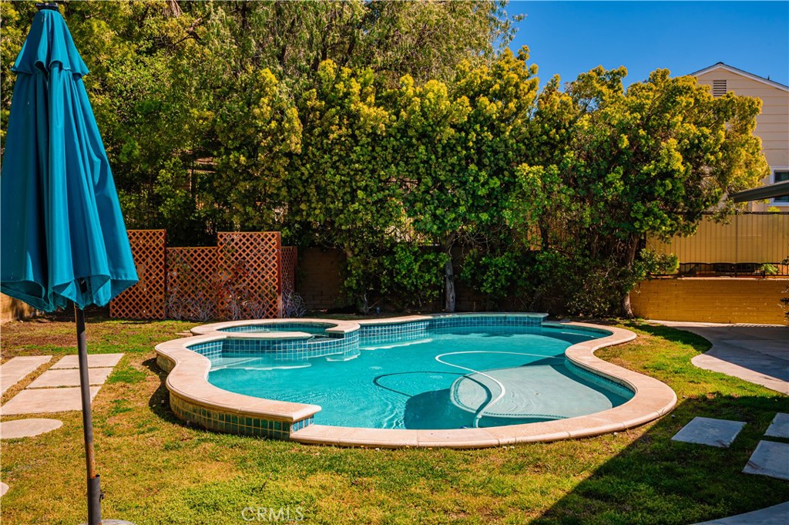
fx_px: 657
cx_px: 394
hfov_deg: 62.0
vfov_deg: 43.5
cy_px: 262
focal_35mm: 30
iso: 100
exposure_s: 1/200
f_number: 10
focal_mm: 30
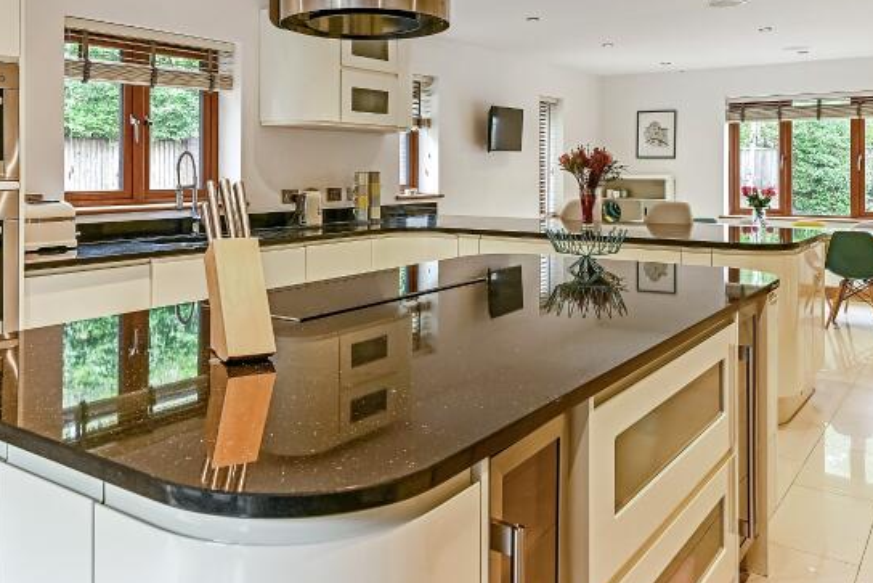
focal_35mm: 33
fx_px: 799
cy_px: 173
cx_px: 380
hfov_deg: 57.1
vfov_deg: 39.3
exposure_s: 1/3
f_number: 9
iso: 250
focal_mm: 17.5
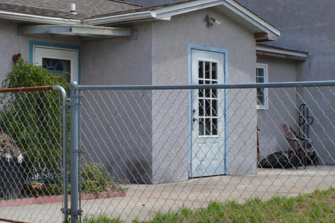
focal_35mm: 112
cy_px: 67
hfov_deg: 18.2
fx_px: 1041
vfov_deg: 12.2
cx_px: 124
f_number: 8
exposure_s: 1/250
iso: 100
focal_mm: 24
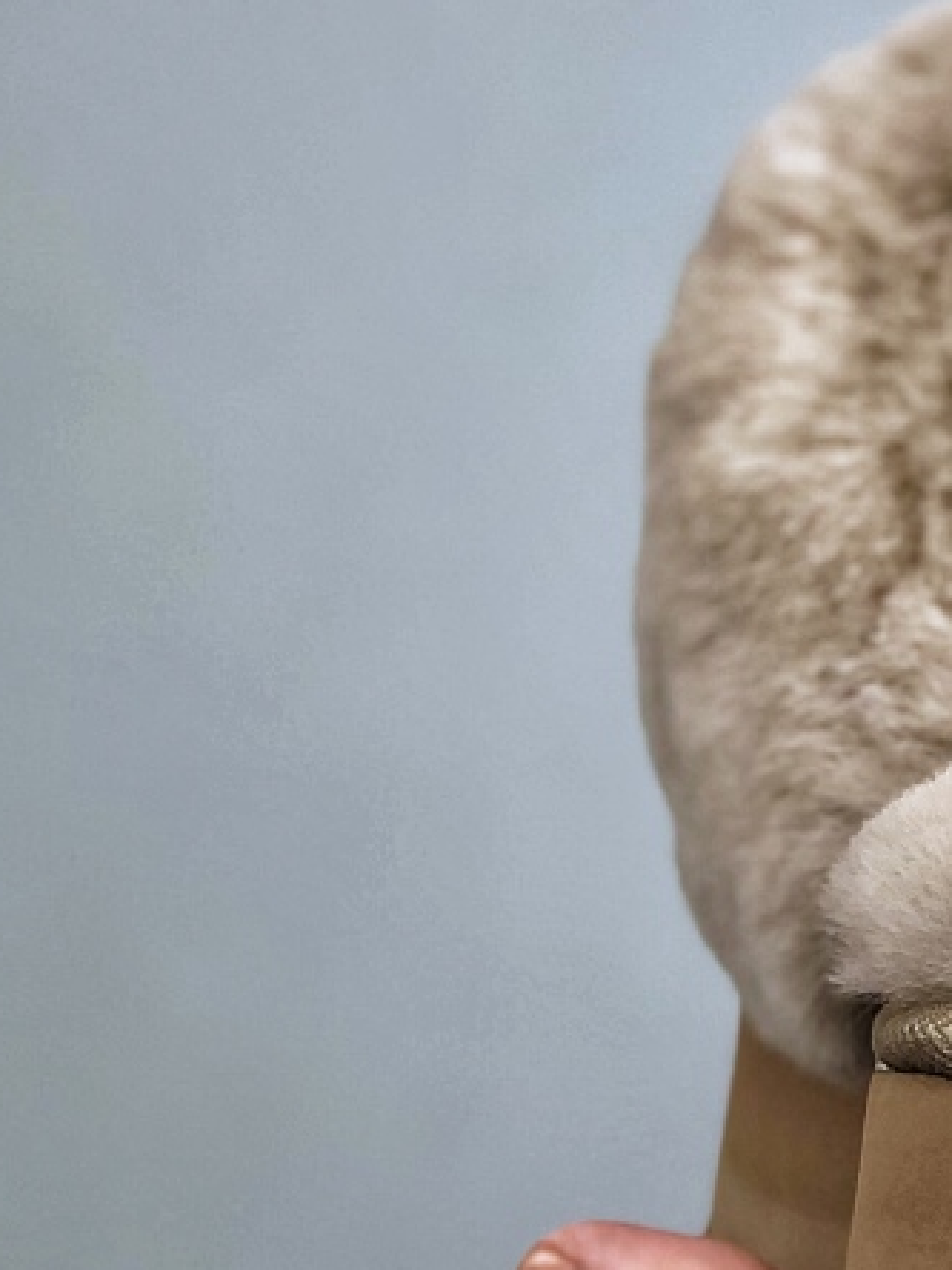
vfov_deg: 10.7
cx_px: 1272
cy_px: 652
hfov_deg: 7.9
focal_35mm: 185
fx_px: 6784
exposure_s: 1/50
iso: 20
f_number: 2.8
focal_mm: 6.6
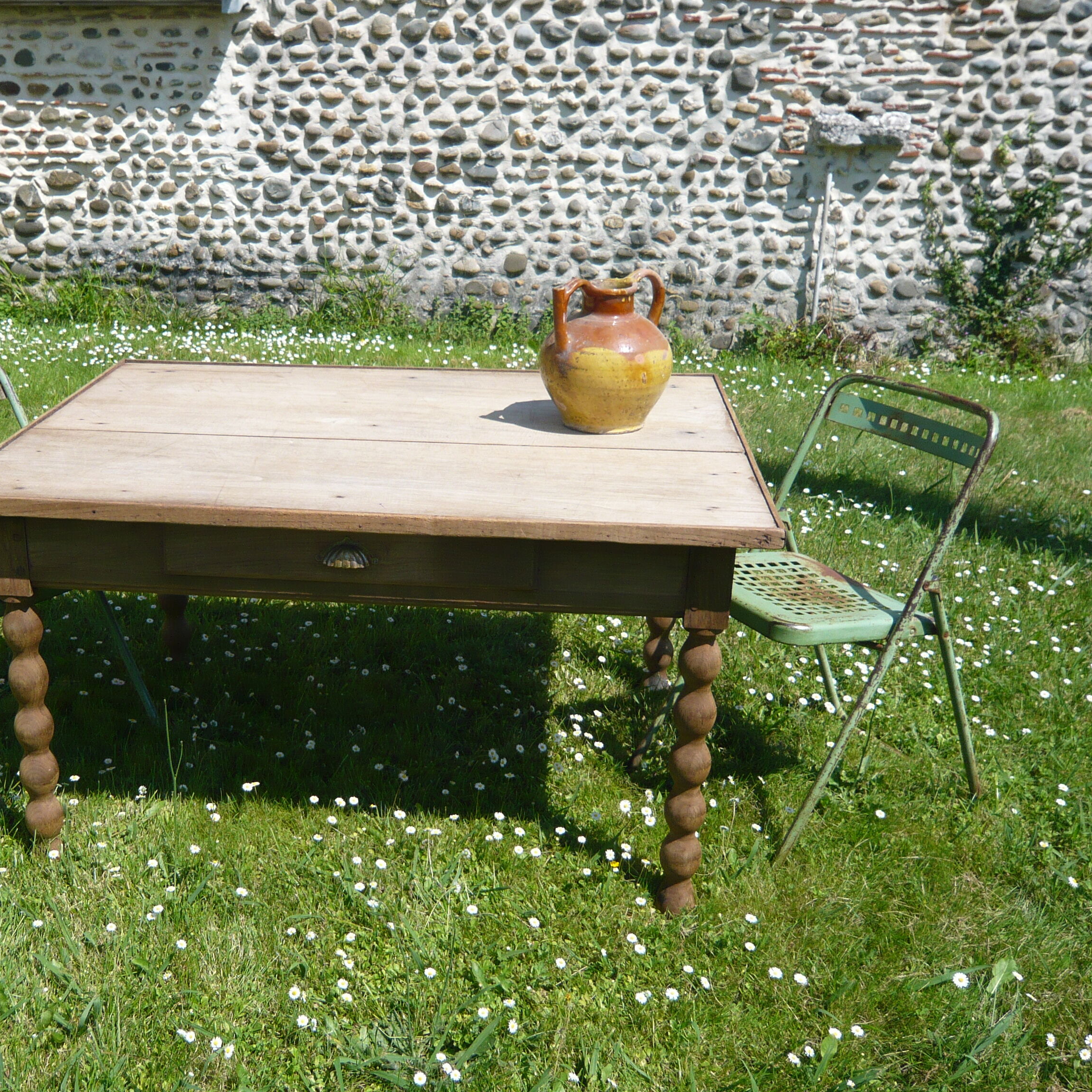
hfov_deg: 43.6
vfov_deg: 43.9
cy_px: 546
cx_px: 418
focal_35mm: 38
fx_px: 1356
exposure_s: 1/125
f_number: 9
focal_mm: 5.2
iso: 100
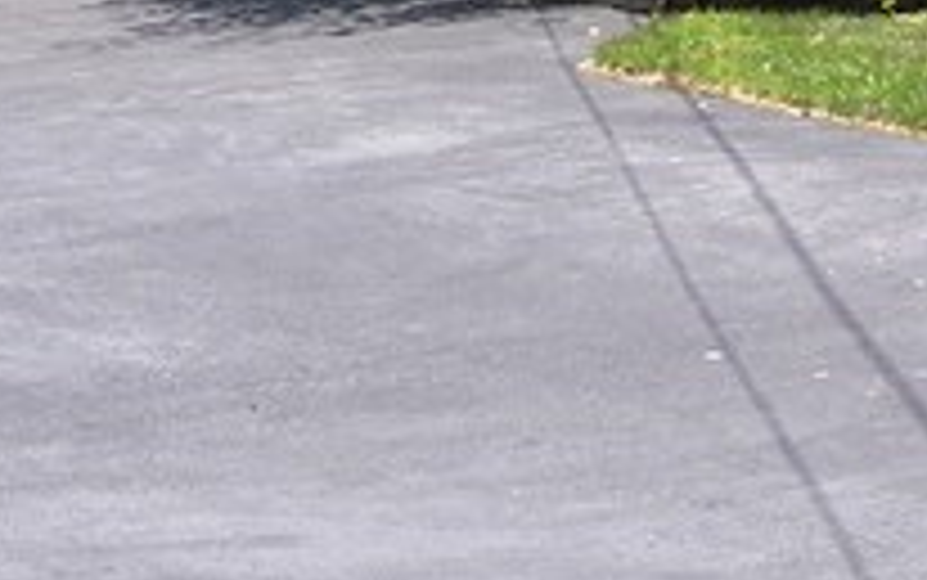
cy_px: -769
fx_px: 5334
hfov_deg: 9.9
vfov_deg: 6.0
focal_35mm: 211
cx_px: 864
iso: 50
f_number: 3.2
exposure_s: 1/500
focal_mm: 8.4
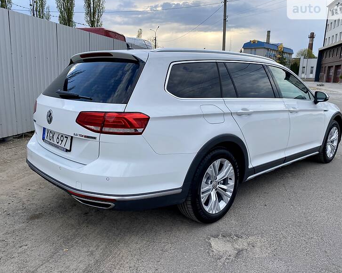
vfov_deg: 51.5
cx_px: 173
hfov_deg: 62.2
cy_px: 135
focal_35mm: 28
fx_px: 283
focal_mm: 4.2
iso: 32
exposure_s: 1/1008
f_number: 1.8
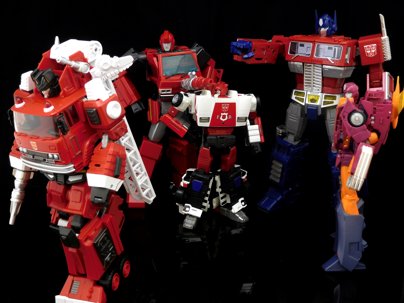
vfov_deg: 29.1
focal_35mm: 50
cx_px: 202
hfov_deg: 38.2
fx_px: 584
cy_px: 152
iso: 125
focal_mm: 8.9
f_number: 4.1
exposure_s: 1
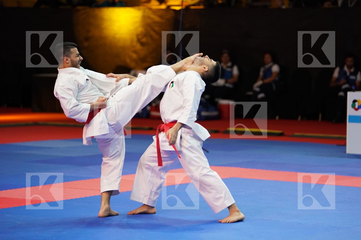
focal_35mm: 150
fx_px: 1504
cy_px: 120
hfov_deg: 13.7
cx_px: 180
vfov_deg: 9.1
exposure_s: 1/500
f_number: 2.8
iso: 4000
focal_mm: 150
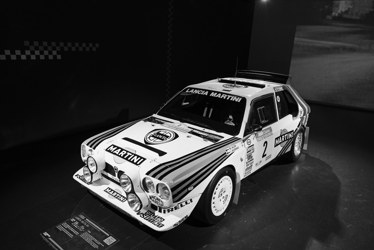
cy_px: 125
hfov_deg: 73.7
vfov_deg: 53.1
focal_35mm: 24
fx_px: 249
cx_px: 187
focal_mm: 16
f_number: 4
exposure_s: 1/60
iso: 1600
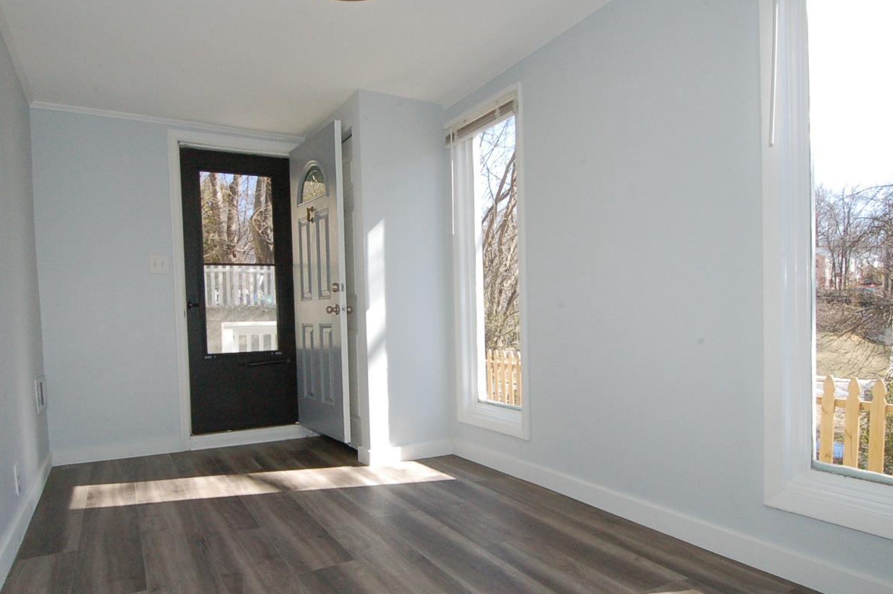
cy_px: 322
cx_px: 421
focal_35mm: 23
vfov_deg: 55.0
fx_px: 570
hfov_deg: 76.1
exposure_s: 1/100
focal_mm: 12
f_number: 18
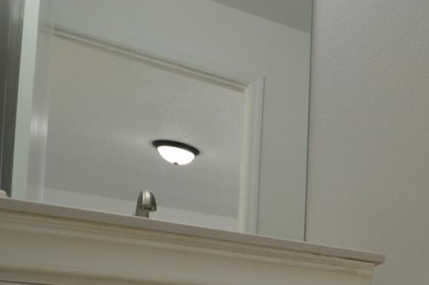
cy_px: 366
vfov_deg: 25.4
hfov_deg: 33.6
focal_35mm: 46
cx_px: 531
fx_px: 548
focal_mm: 10
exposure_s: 1/100
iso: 400
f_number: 5
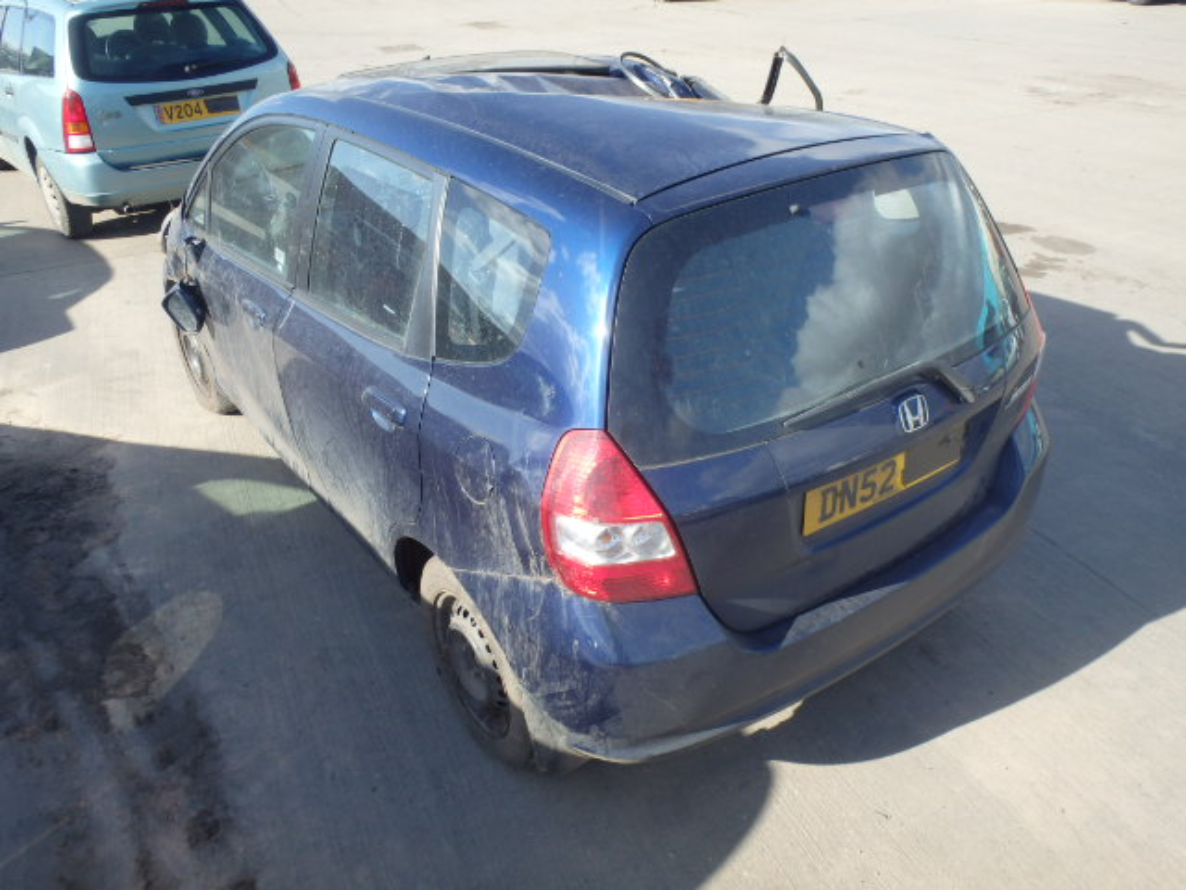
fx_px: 959
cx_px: 593
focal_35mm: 28
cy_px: 445
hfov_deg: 63.4
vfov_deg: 49.7
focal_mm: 5
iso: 125
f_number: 3.9
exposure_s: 1/320
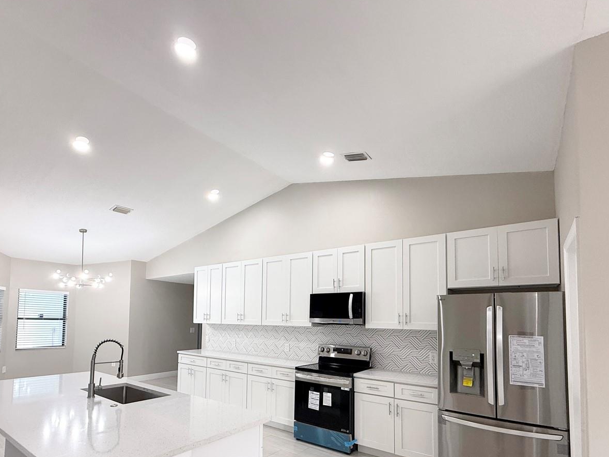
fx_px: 334
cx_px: 269
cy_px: 303
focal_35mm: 19
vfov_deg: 66.9
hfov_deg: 84.3
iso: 125
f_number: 2.2
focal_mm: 2.22
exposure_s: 1/120
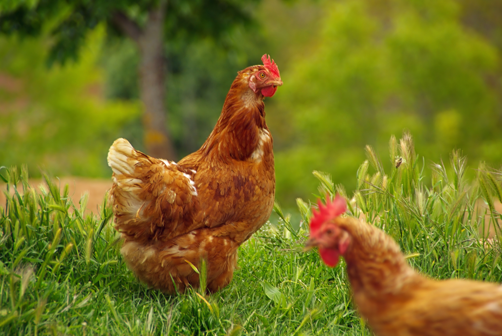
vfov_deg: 3.7
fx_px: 5236
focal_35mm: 375
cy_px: 168
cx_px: 251
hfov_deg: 5.5
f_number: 6.7
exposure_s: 1/20
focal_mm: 250
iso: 100
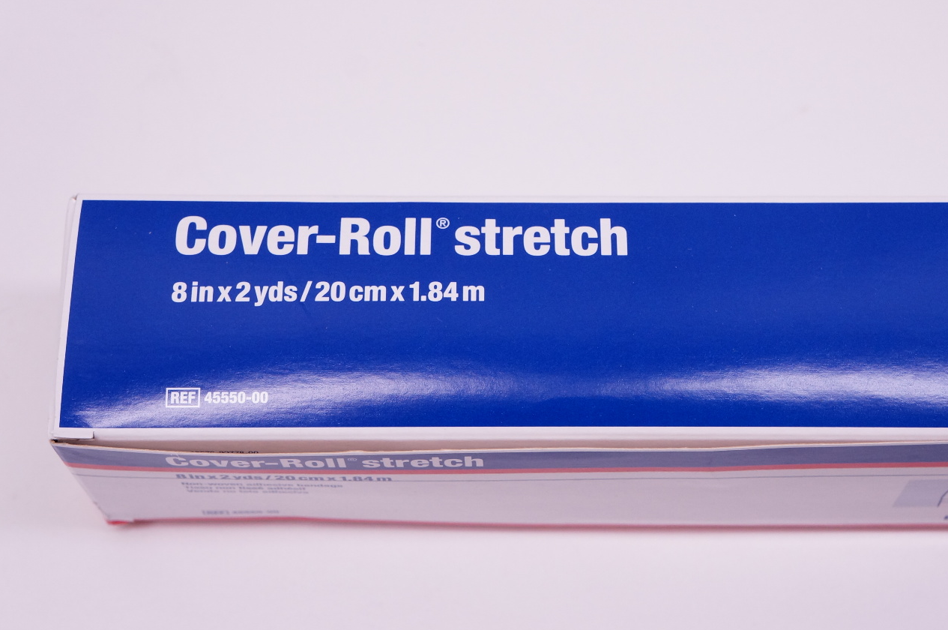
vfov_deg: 21.6
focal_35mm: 63
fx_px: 1647
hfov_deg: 32.0
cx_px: 567
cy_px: 360
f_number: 7.1
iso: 800
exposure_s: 1/125
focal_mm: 33
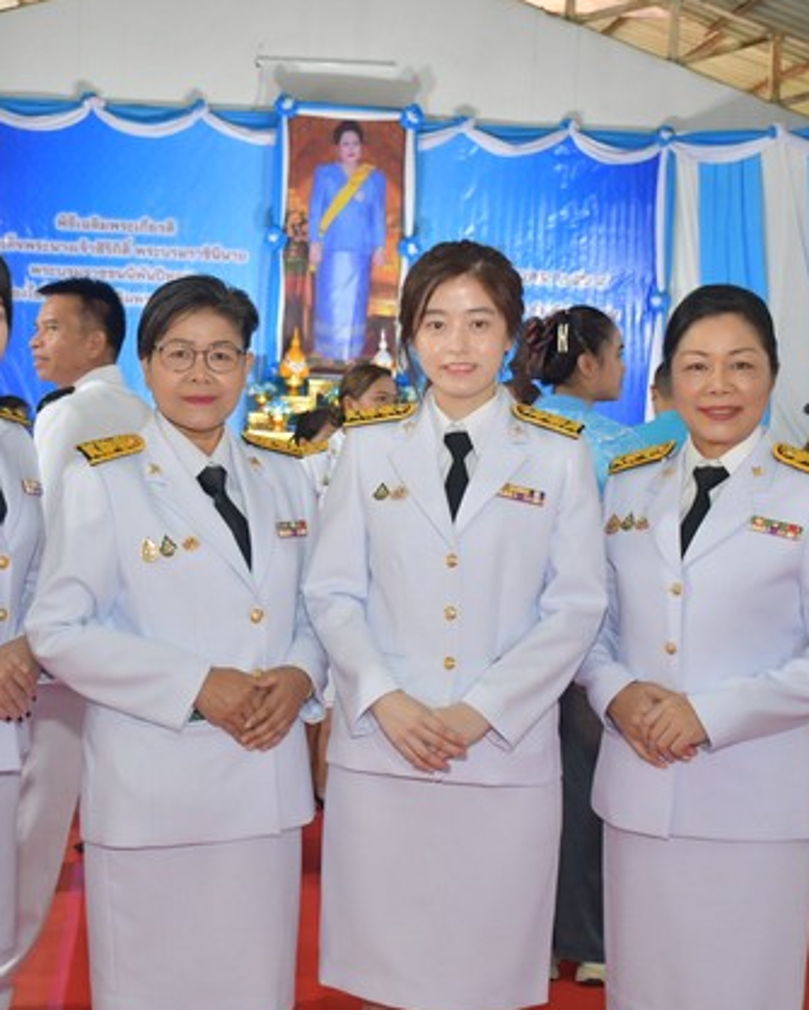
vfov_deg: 33.6
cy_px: 511
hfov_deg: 27.1
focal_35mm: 56
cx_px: 328
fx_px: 1674
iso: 1100
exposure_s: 1/160
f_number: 3.8
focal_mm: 26
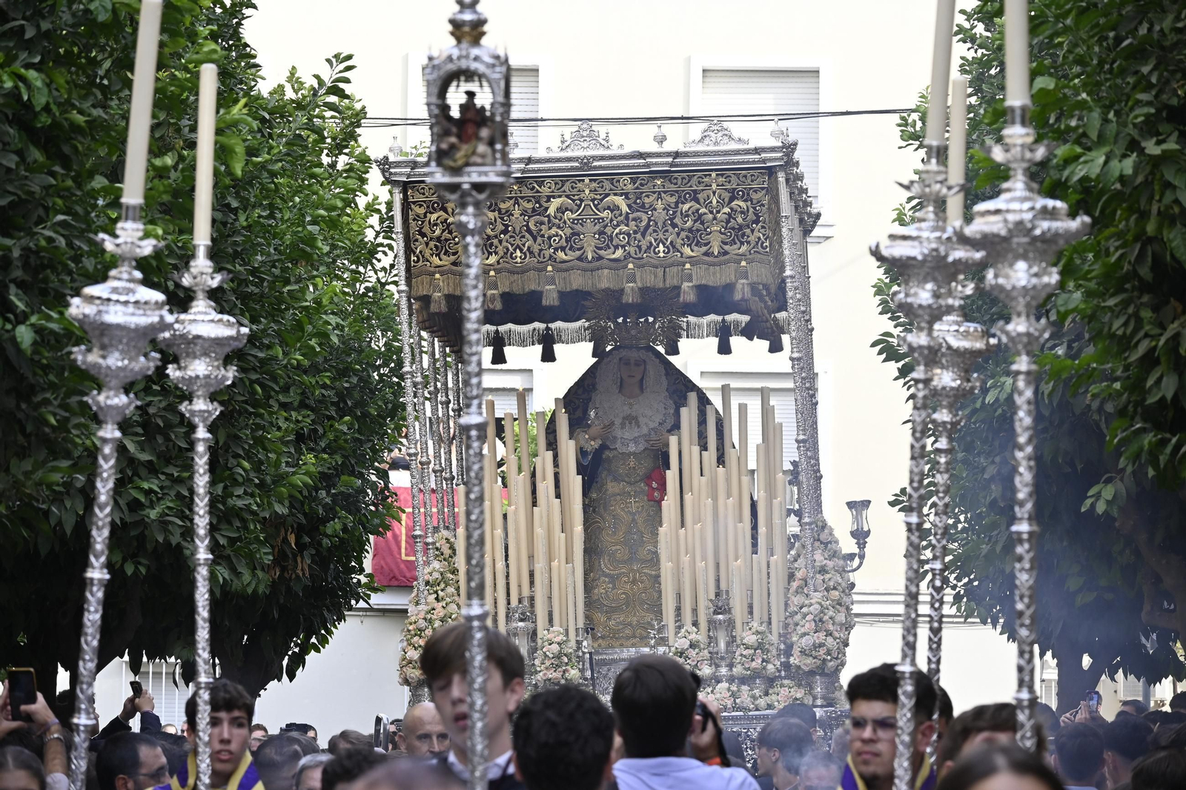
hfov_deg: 14.3
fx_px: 4743
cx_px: 593
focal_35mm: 144
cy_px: 395
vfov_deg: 9.5
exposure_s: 1/250
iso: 320
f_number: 6.3
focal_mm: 96
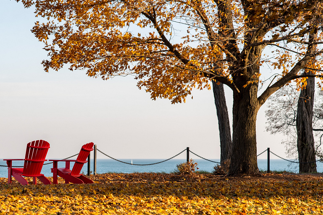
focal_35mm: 120
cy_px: 142
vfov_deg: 11.4
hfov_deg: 17.0
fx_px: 1076
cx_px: 97
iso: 320
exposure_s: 1/250
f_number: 7.1
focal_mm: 85
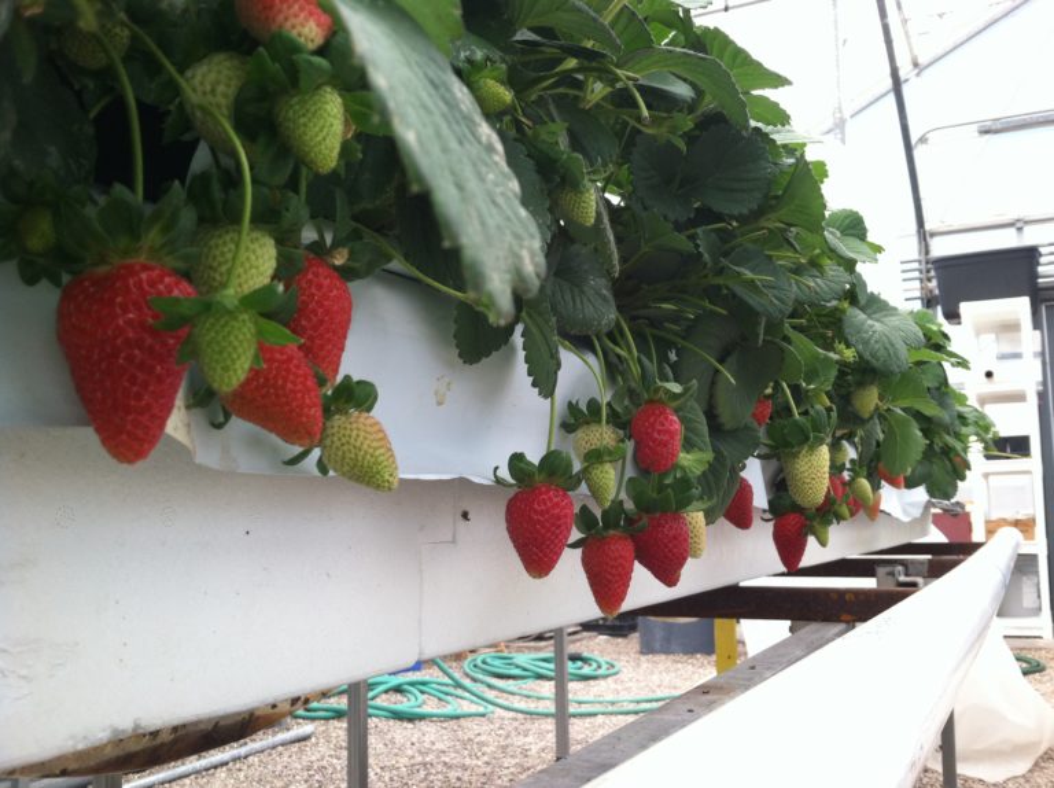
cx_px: 527
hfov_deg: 52.7
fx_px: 1064
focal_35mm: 35
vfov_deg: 40.6
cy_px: 394
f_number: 2.8
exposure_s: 1/324
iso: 80
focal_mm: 3.85
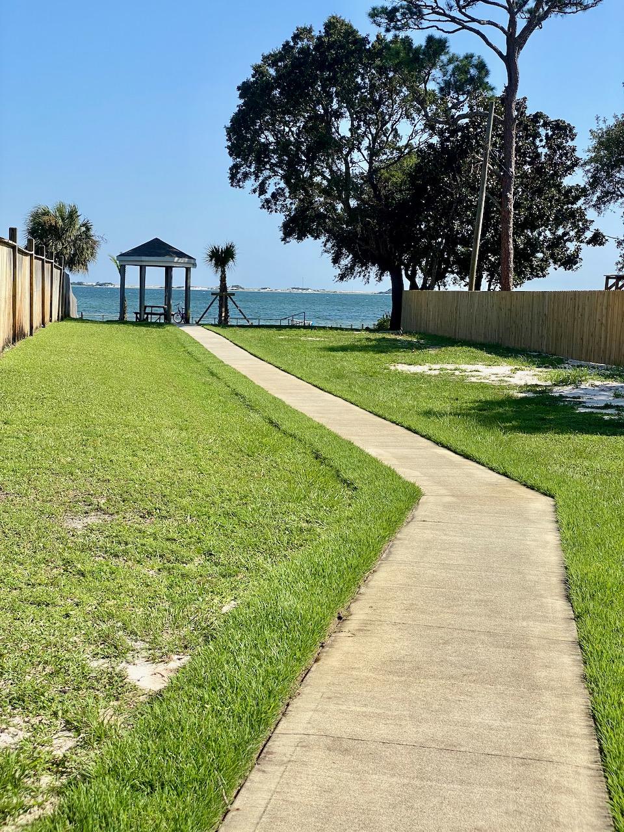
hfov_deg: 28.0
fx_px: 1250
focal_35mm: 52
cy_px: 416
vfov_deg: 36.8
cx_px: 312
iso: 20
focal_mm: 6
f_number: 2
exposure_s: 1/1597
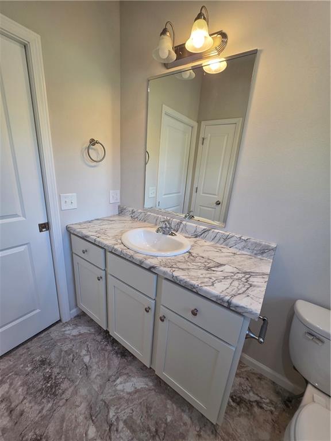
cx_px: 166
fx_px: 166
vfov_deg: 106.2
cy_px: 220
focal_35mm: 13
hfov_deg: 89.9
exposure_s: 1/120
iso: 125
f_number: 1.9
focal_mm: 2.2
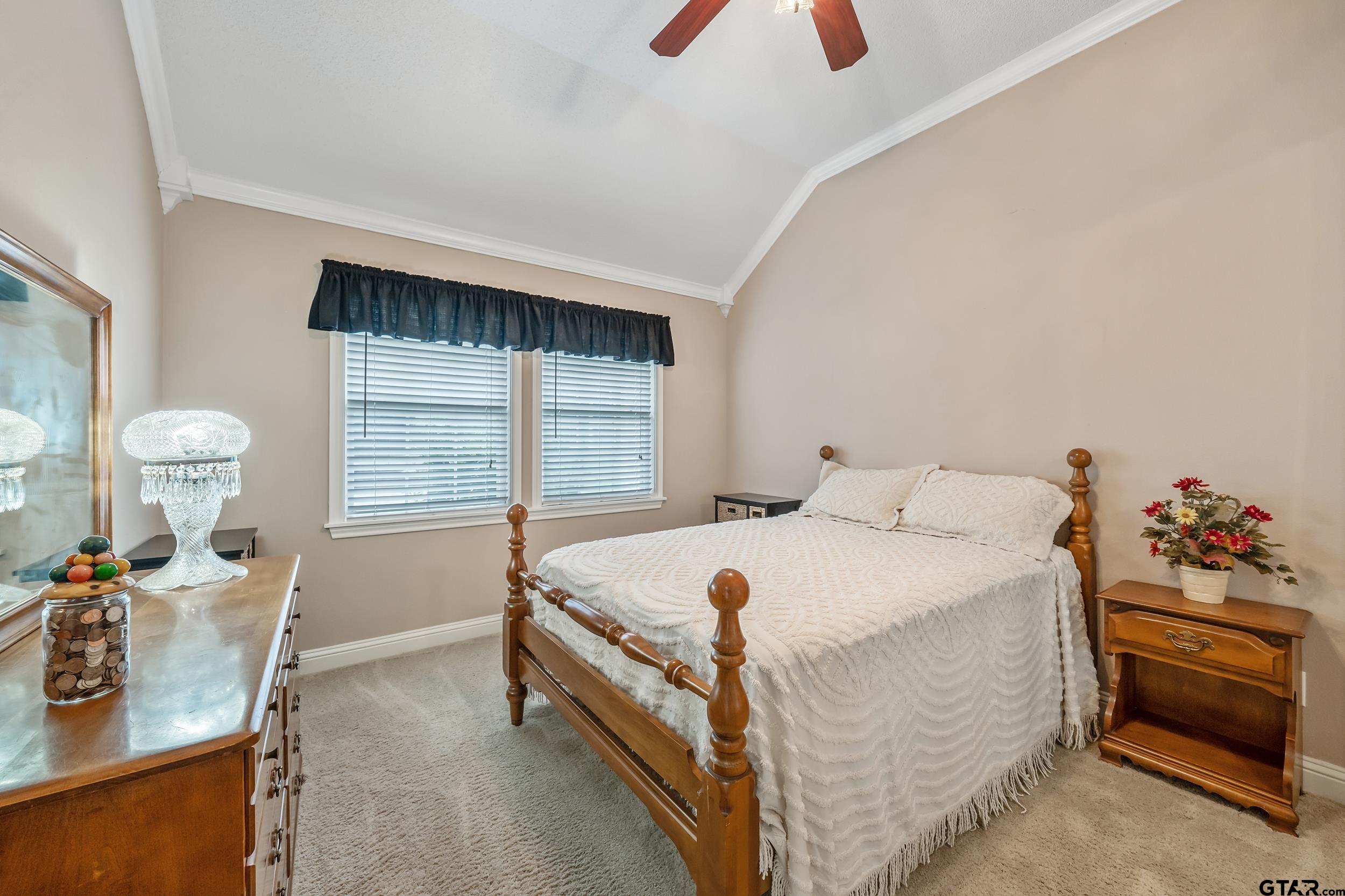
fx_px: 523
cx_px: 672
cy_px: 448
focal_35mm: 14
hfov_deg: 104.3
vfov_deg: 81.2
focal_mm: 14
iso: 800
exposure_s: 1/10
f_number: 8
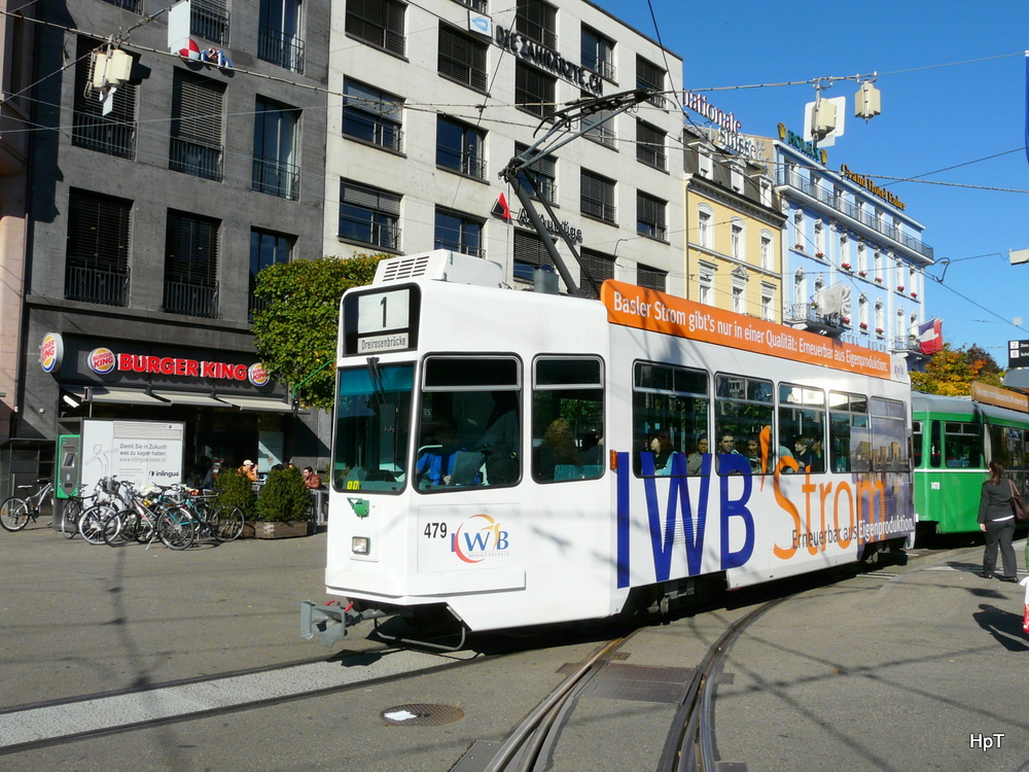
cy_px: 386
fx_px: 951
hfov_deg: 56.8
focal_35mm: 32
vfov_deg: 44.2
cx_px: 514
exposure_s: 1/500
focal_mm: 5.2
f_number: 6.3
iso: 100
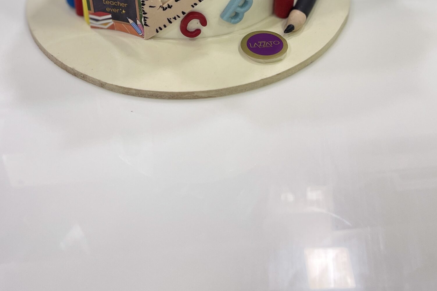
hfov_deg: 42.7
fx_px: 558
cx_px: 191
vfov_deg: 26.4
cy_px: -48
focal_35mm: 46
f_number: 1.6
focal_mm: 5.1
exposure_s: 1/121
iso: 80
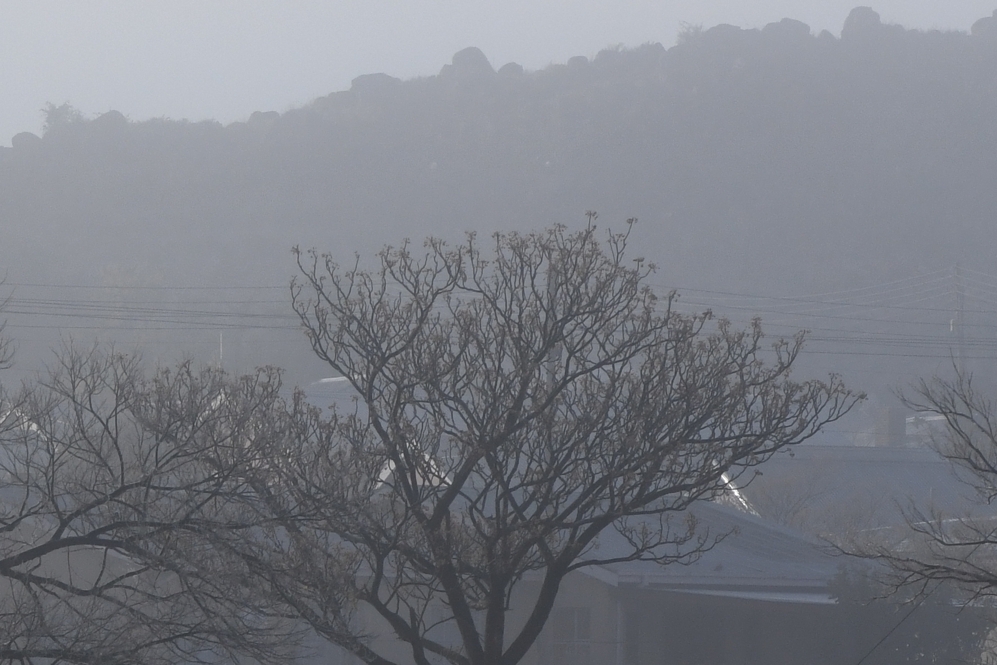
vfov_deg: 2.8
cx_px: -232
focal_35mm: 487
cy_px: 212
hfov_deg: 4.2
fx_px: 13487
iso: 400
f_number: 9
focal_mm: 105
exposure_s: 1/2000
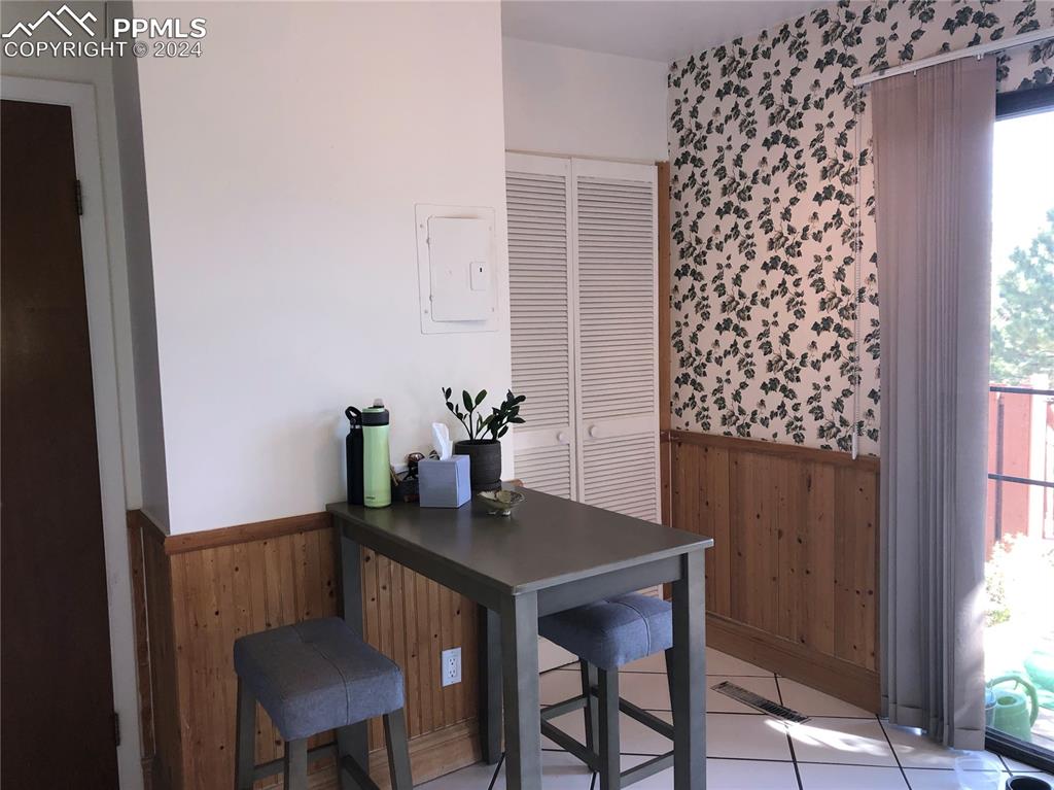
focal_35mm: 28
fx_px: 852
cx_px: 527
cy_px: 395
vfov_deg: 49.7
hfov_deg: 63.5
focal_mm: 3.99
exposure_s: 1/120
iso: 80
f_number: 1.8
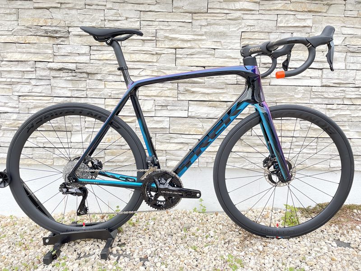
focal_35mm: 26
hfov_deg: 67.3
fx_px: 271
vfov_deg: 53.1
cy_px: 136
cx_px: 180
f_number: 1.6
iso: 40
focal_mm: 4.2
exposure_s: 1/185
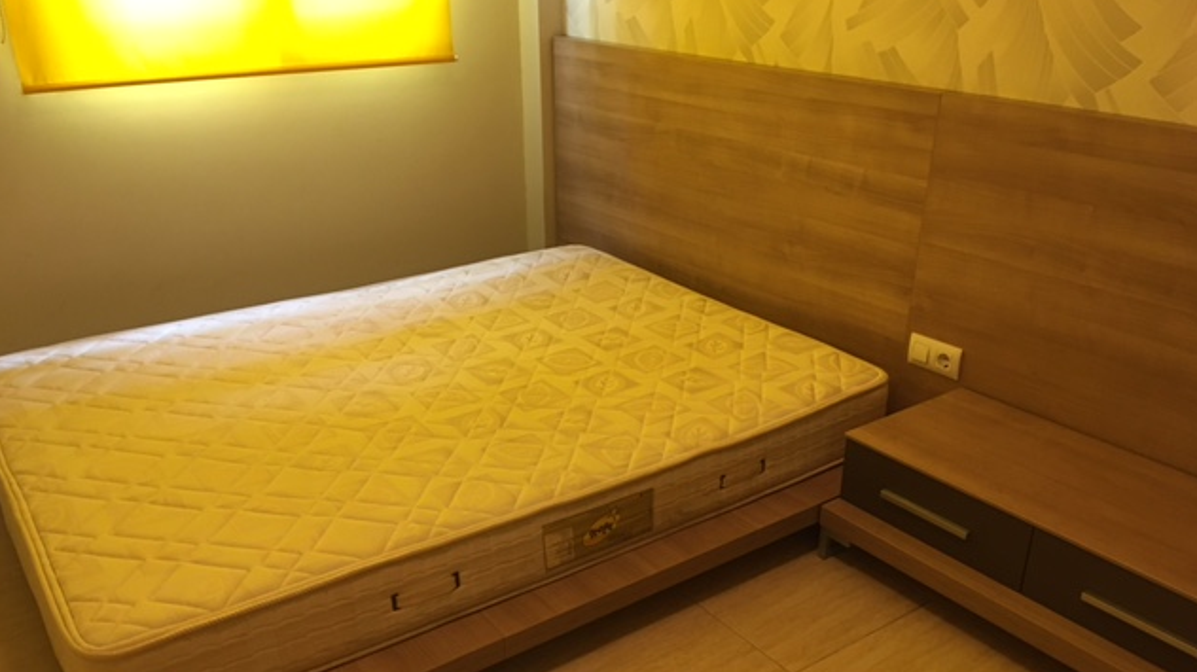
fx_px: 1015
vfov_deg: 36.4
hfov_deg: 61.0
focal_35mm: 32
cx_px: 600
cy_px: 430
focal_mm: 4.15
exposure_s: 1/33
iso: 160
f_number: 2.2
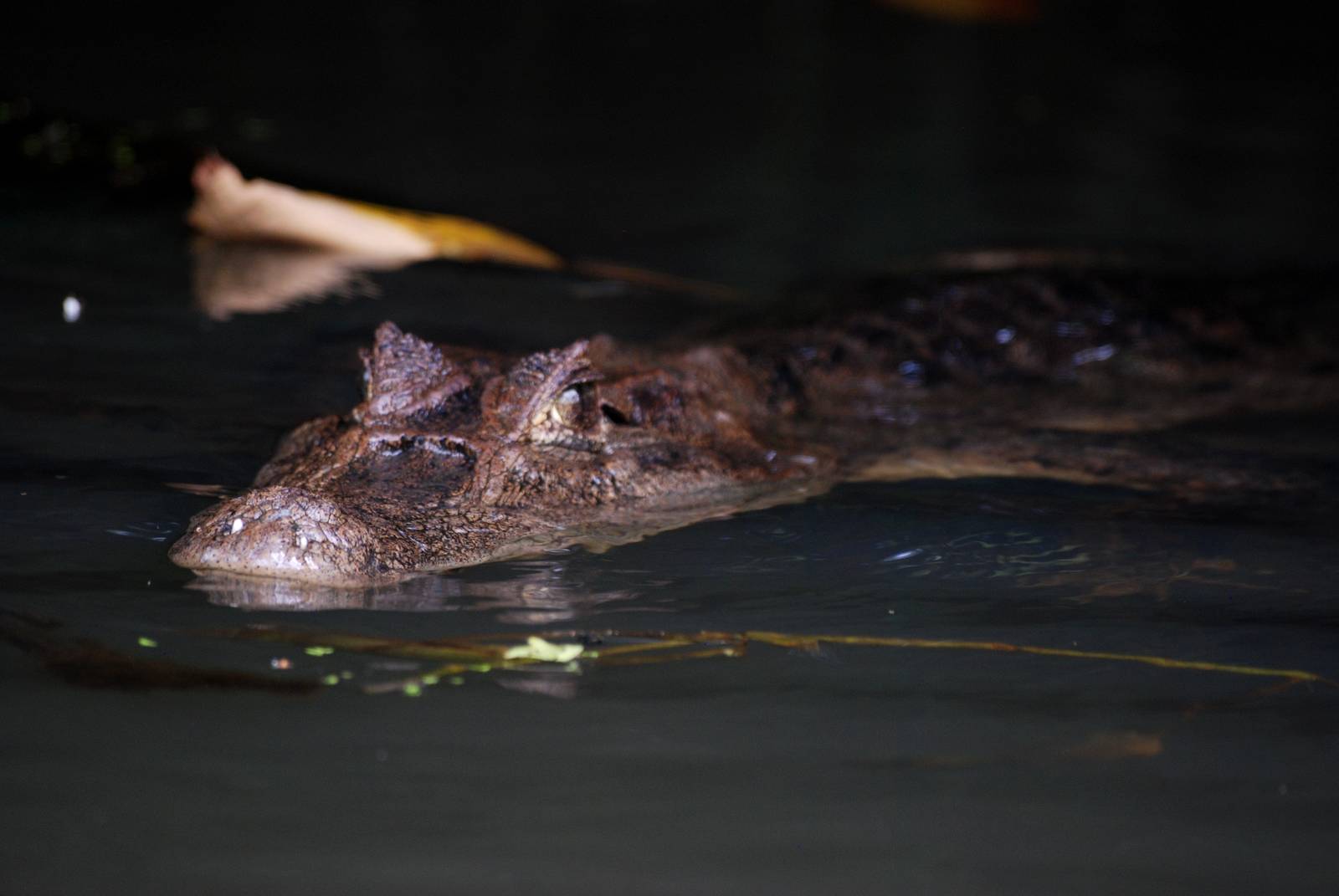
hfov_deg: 5.7
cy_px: 448
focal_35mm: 360
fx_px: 13406
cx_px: 670
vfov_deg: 3.8
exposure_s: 1/160
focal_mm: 240
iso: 400
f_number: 5.3
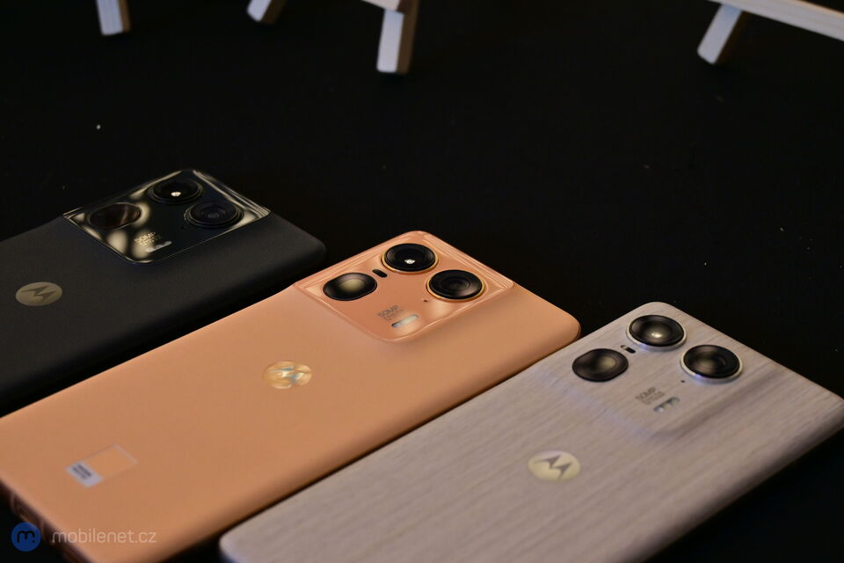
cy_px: 282
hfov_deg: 28.1
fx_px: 1688
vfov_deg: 18.9
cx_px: 422
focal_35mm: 72
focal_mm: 48
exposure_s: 1/80
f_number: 6
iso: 640
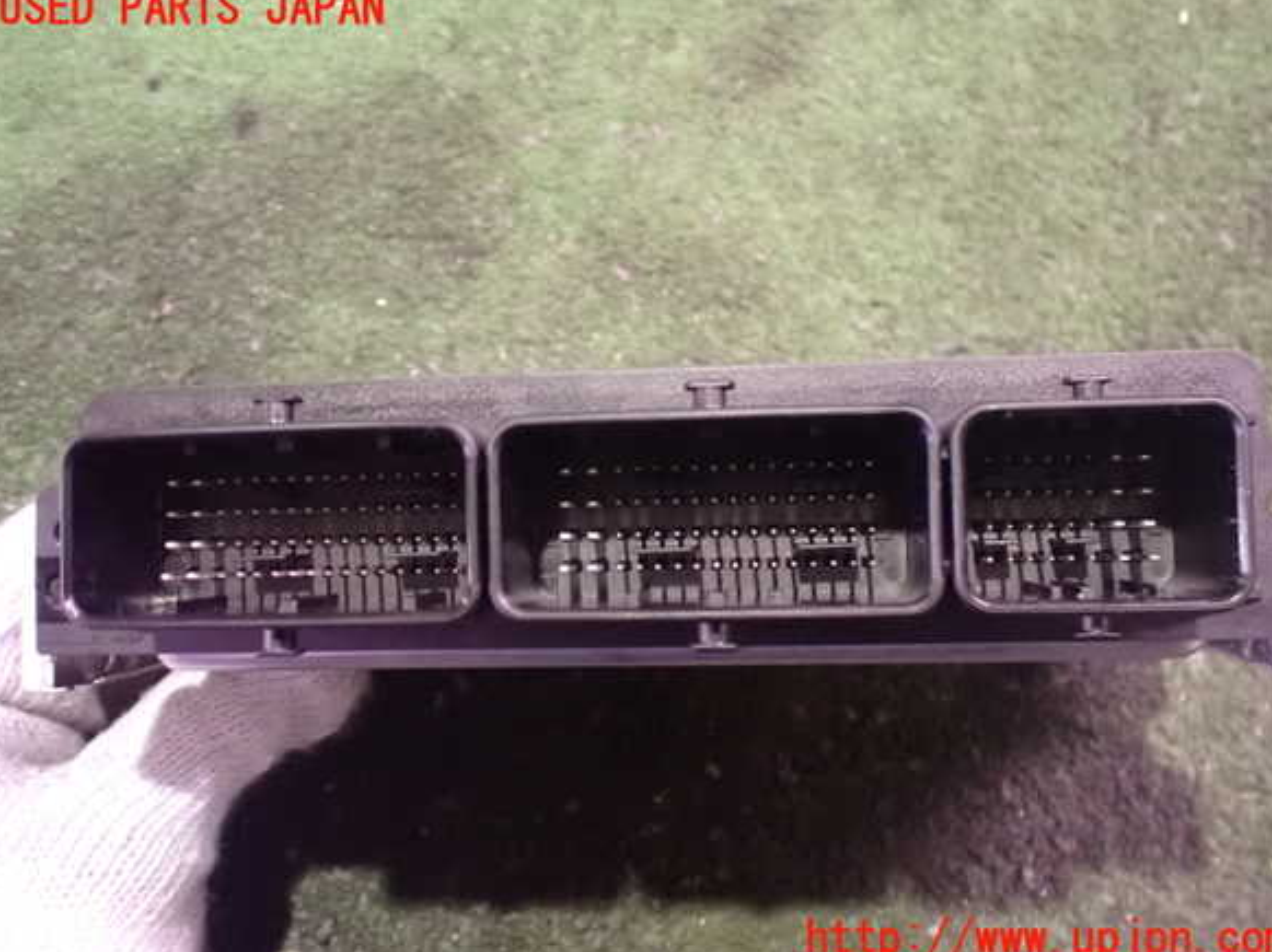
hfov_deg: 58.4
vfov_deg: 45.4
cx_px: 644
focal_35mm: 31
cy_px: 475
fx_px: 1138
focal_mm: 5.4
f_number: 2.3
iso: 1600
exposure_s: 1/20
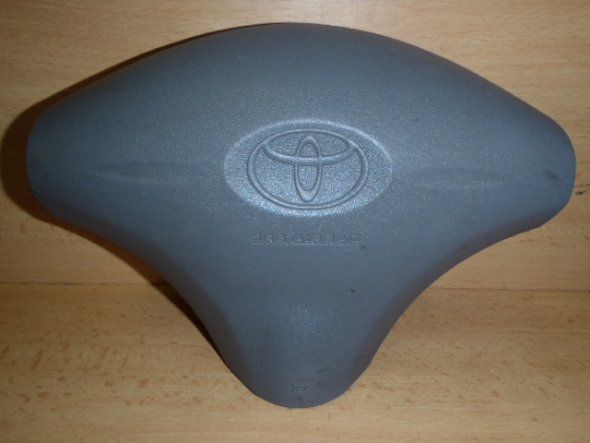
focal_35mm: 28
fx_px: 477
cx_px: 295
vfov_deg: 49.7
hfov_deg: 63.4
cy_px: 222
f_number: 3.9
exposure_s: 1/30
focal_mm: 5
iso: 100
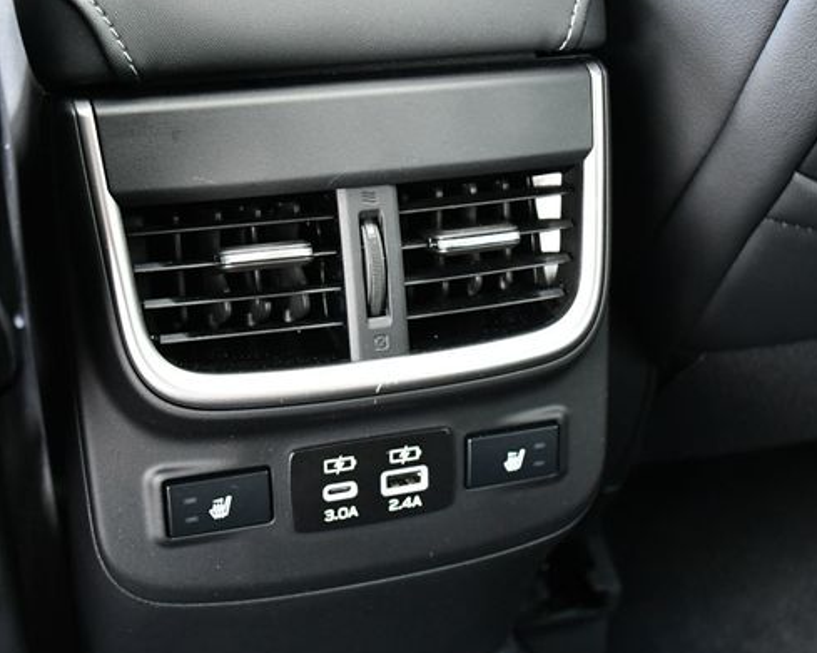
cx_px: 373
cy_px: 314
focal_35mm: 59
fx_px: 1426
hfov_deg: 31.9
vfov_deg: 25.8
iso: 2500
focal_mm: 24
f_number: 4
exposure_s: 1/125
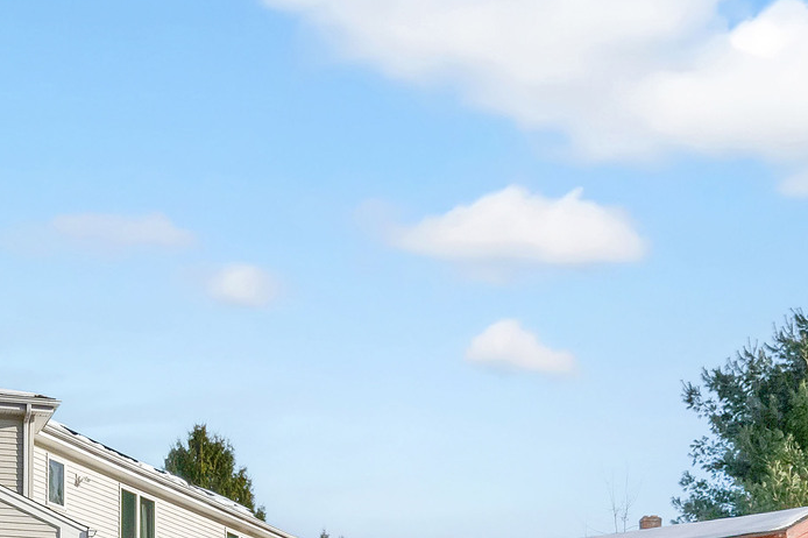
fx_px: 1391
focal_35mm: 62
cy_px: 771
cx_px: 156
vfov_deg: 19.5
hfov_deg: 31.5
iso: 400
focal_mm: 14
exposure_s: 1/2000
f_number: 9
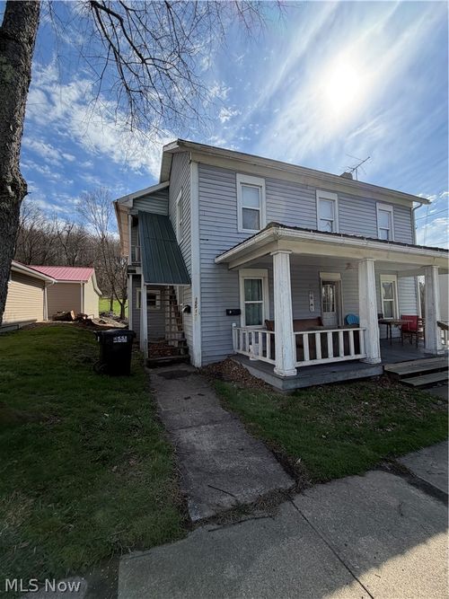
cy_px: 300
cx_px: 224
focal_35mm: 14
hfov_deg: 85.7
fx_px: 242
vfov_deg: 102.1
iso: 25
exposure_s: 1/770
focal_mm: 2.22
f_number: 2.2
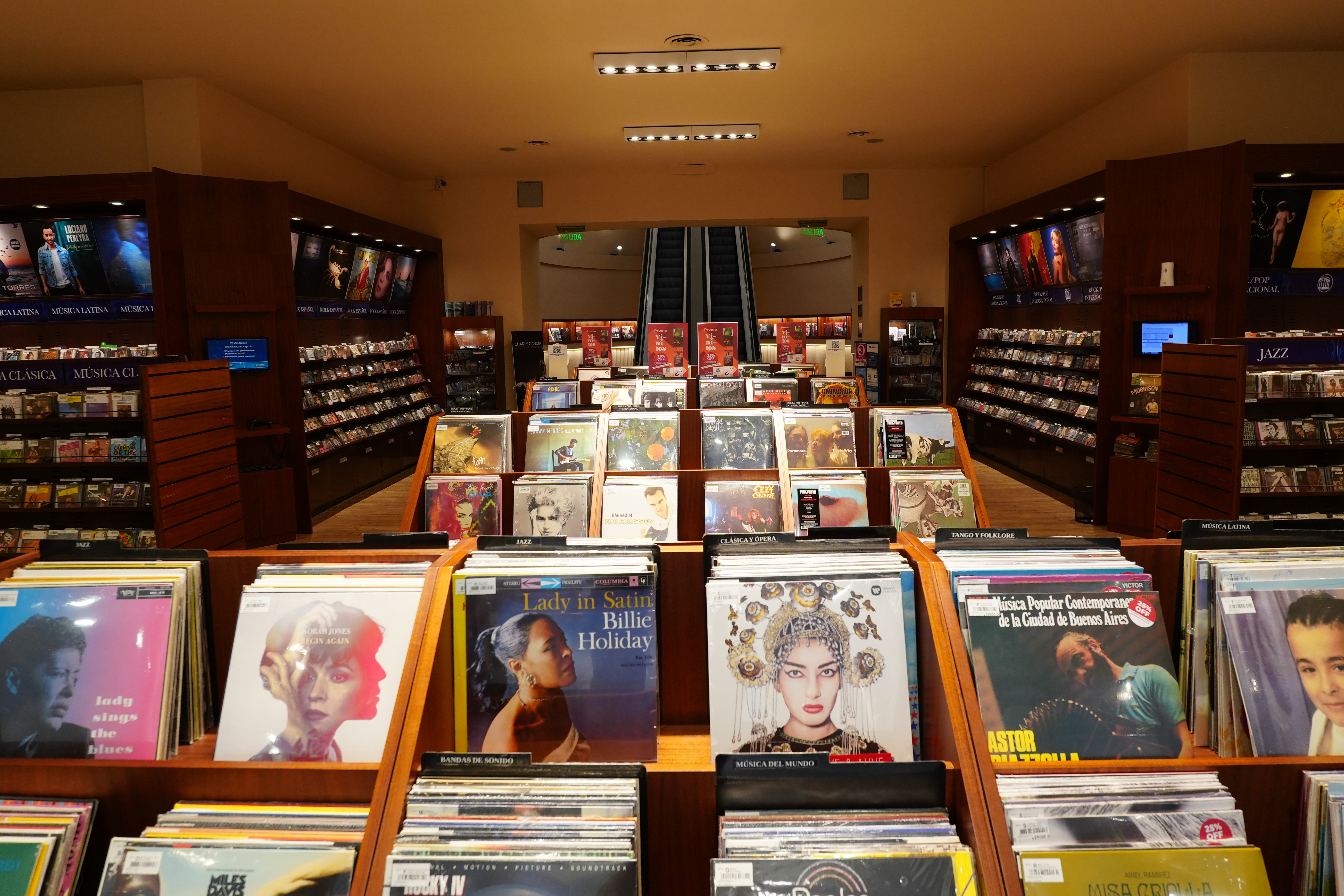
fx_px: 731
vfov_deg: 62.9
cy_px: 411
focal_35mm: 20
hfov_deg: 85.1
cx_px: 672
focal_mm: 11
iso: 640
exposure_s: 1/60
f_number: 4
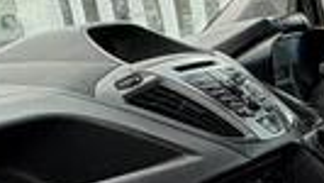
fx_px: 885
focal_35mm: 103
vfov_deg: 11.2
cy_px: 293
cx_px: 592
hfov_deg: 16.9
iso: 50
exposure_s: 1/99
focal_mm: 2.22
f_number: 2.2
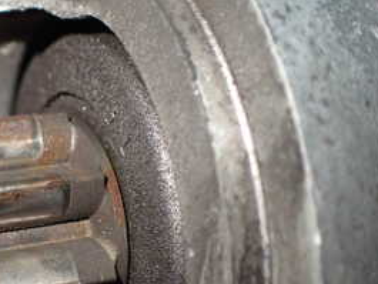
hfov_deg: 27.0
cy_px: 217
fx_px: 743
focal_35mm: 68
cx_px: 4
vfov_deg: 21.4
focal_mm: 5.4
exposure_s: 1/80
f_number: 2.3
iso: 800
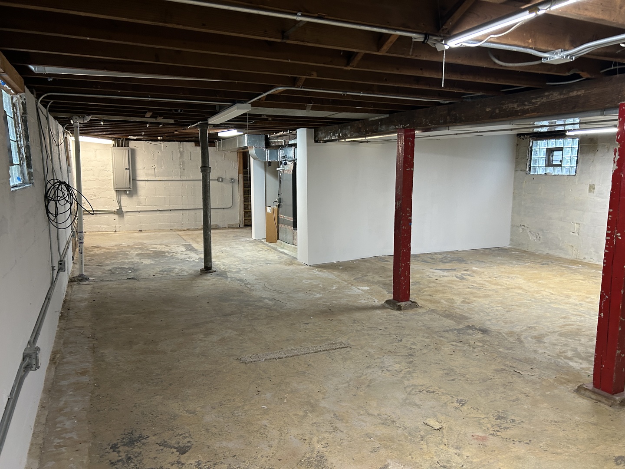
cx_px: 312
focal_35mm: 26
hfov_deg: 67.3
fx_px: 469
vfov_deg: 53.1
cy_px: 234
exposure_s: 1/60
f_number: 1.5
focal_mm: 5.7
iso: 160
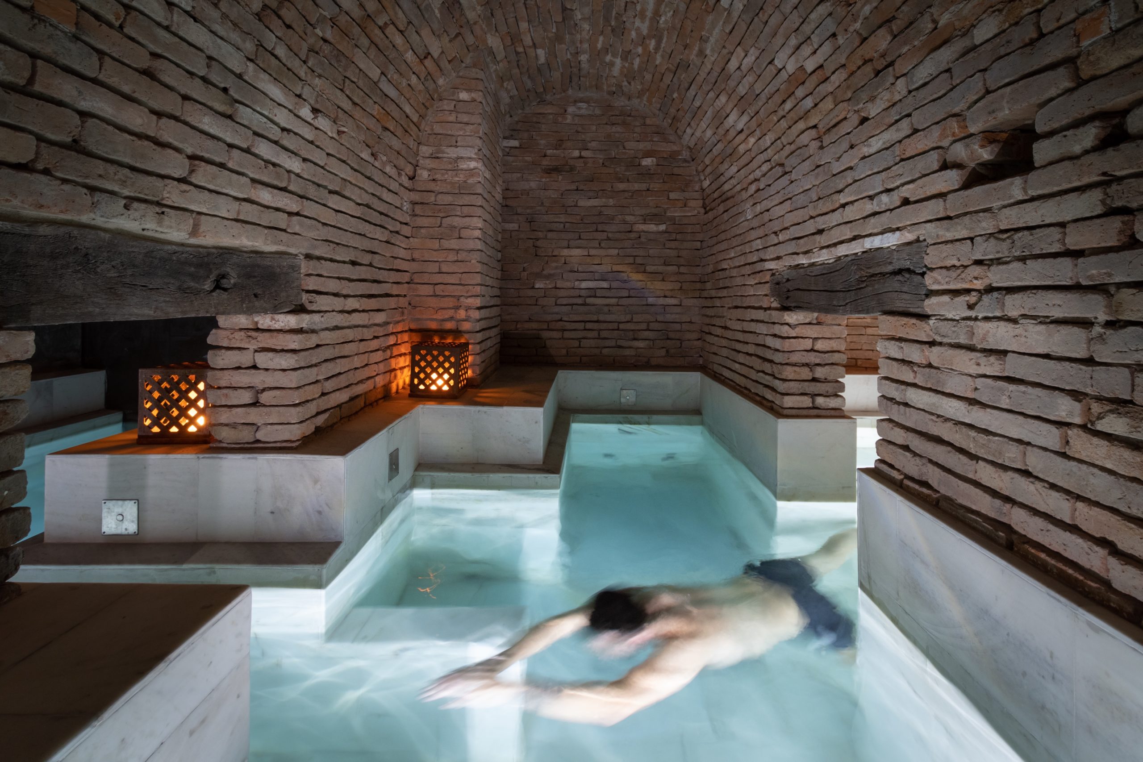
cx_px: 572
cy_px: 381
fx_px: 476
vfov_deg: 77.3
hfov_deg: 100.4
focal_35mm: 15
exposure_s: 1/3
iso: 640
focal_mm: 10
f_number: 4
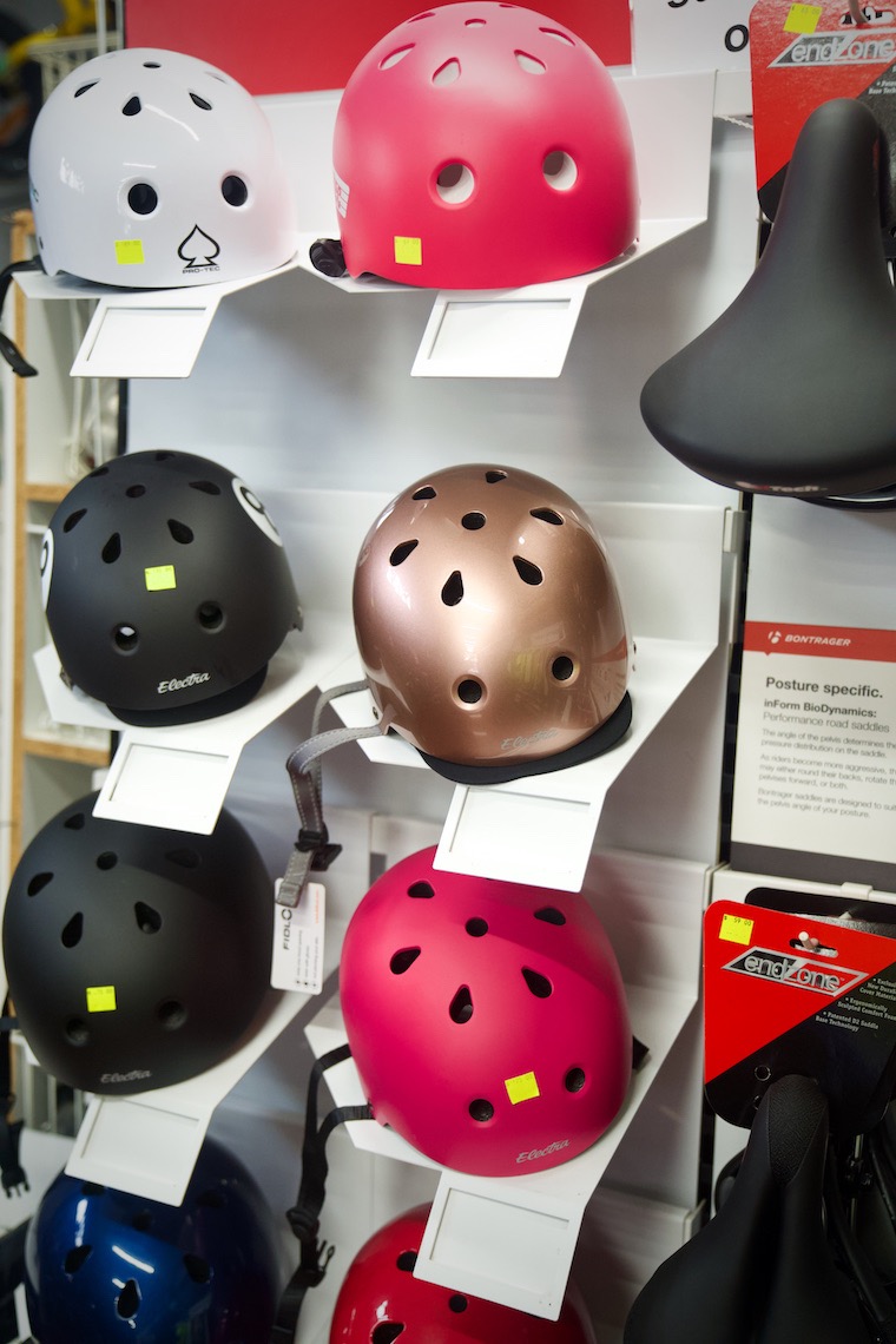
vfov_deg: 45.4
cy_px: 672
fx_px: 1605
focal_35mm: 43
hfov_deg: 31.2
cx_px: 448
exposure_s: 1/125
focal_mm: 43
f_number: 2.8
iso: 2500
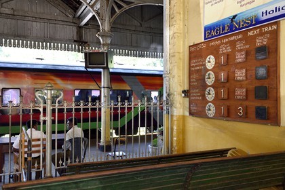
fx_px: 253
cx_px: 142
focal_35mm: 32
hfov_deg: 58.7
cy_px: 95
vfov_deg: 41.1
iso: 800
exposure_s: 1/50
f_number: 5.6
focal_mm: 32
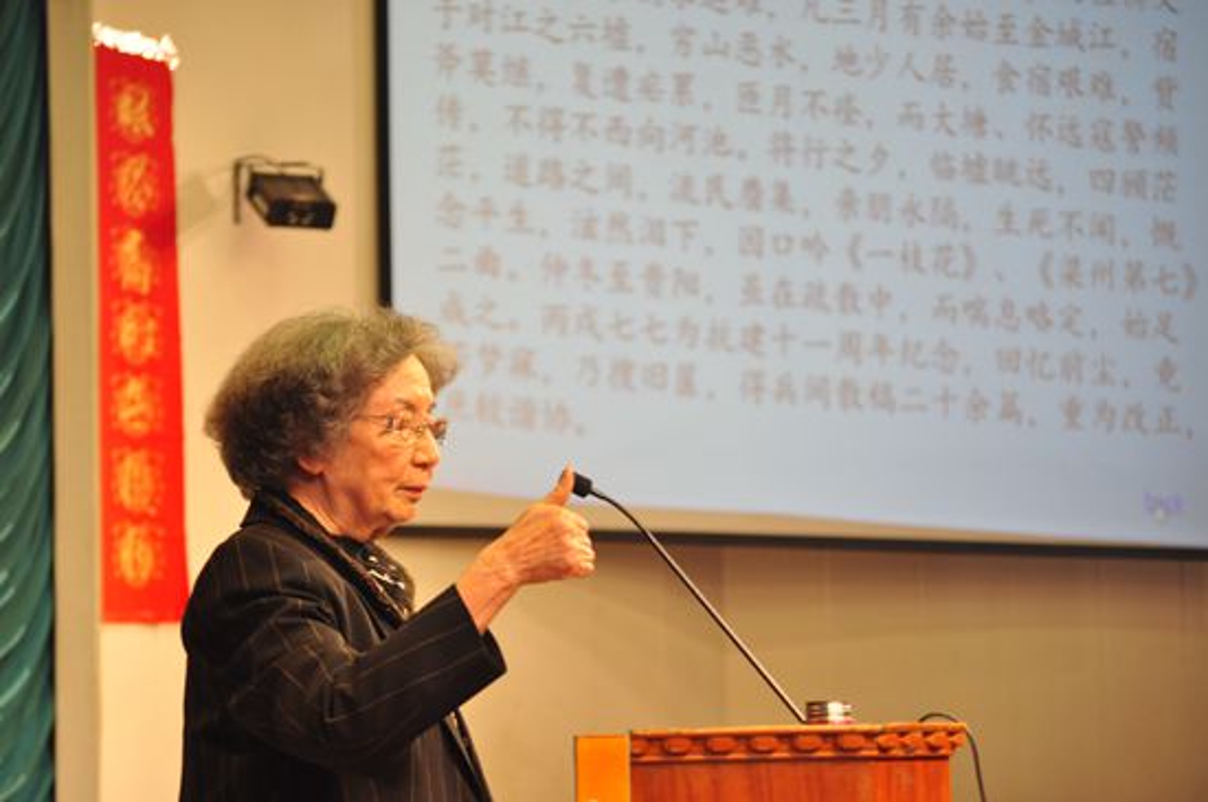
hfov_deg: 14.9
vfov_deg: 9.9
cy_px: 401
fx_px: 4624
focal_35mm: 138
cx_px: 604
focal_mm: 92
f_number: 4.5
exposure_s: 1/80
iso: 800
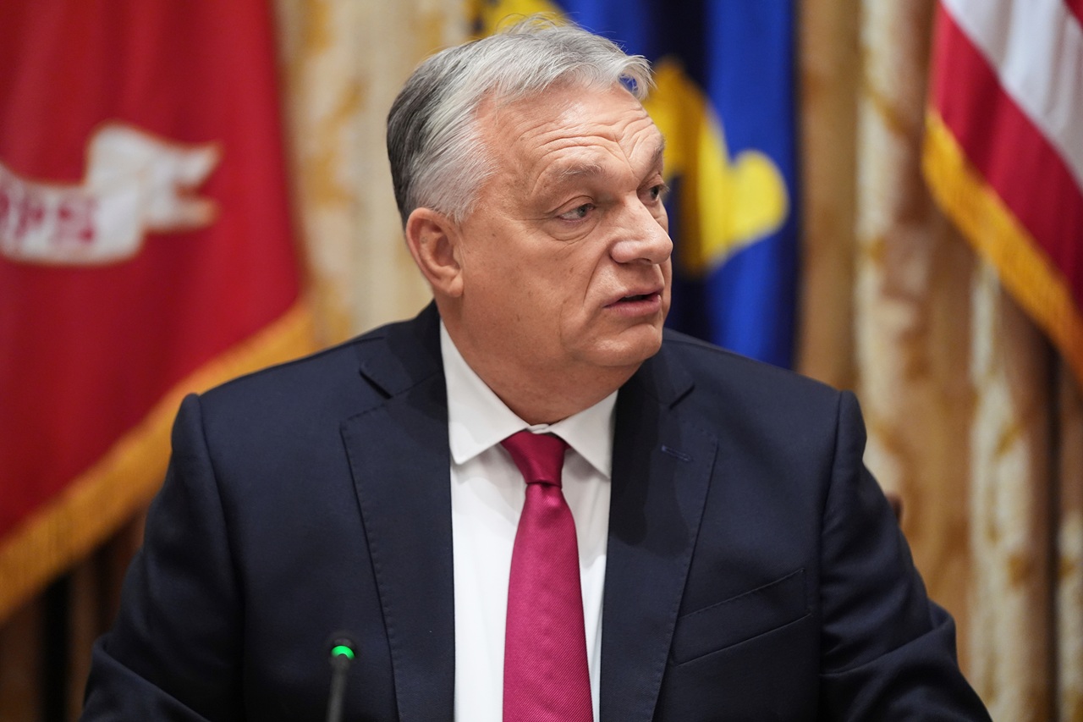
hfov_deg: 11.9
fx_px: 5203
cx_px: 542
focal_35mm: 173
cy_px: 361
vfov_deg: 7.9
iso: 3200
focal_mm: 173
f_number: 2.8
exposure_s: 1/250
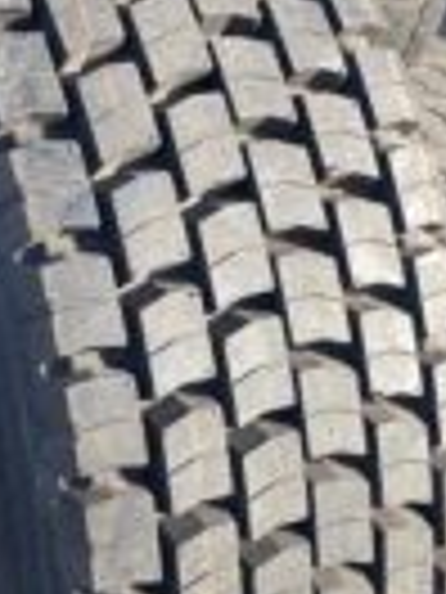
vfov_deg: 23.0
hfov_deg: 17.4
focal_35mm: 85
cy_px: 362
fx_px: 1460
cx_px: 203
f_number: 1.8
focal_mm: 4.25
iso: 32
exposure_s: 1/375
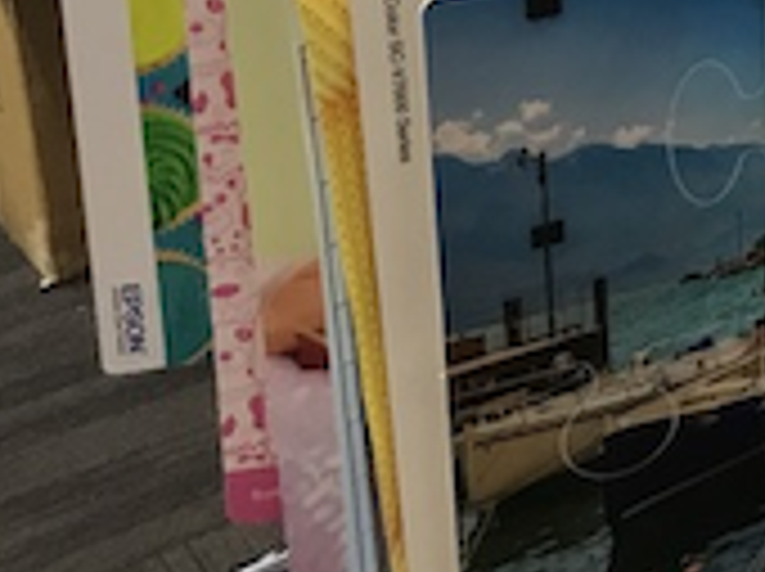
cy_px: -311
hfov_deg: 17.8
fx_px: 2185
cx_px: 1143
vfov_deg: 13.9
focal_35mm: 99
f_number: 1.8
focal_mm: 3.99
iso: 64
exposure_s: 1/17
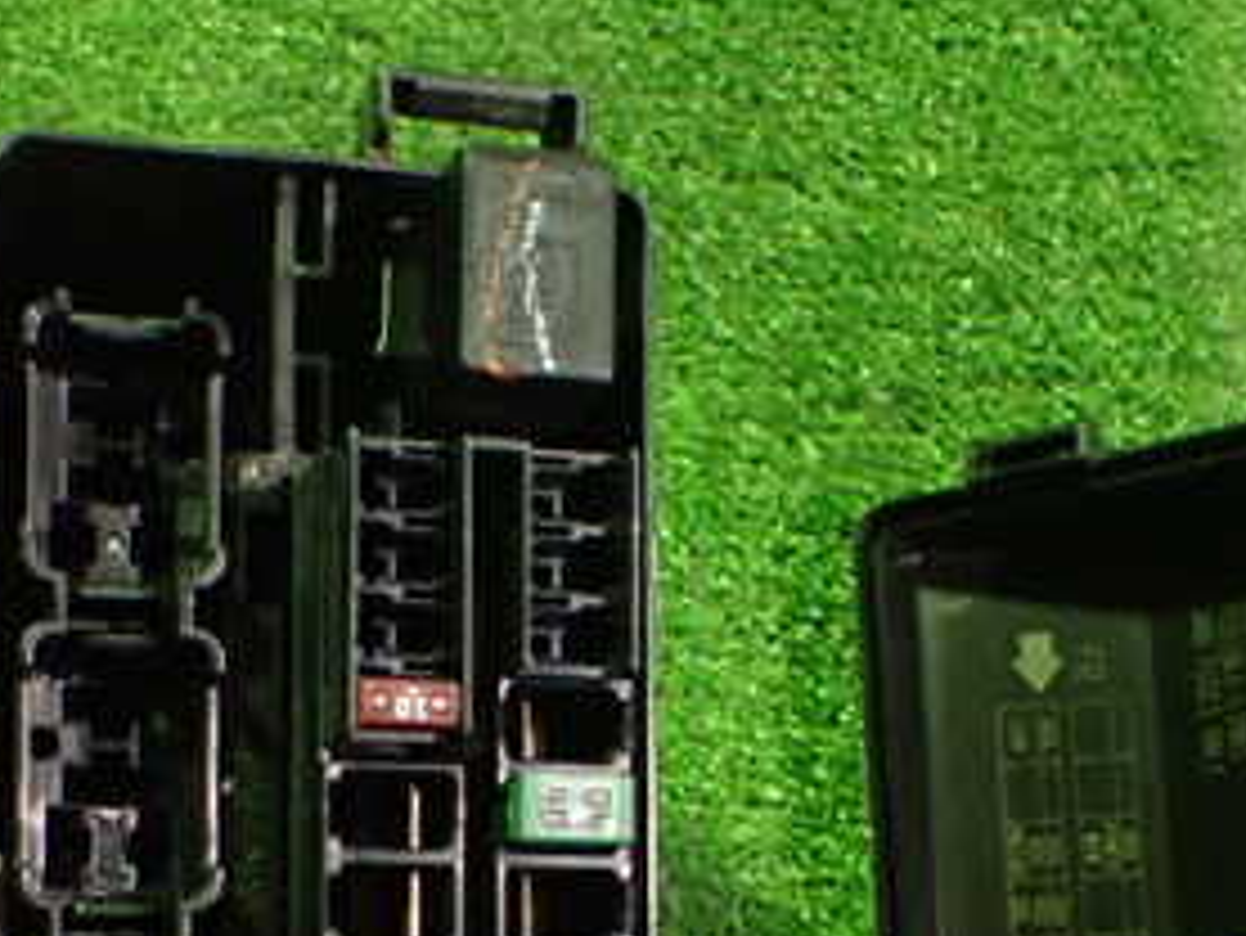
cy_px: 896
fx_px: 2341
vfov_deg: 21.9
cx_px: 558
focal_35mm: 65
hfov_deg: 29.8
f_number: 2.3
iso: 1000
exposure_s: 1/30
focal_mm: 5.4
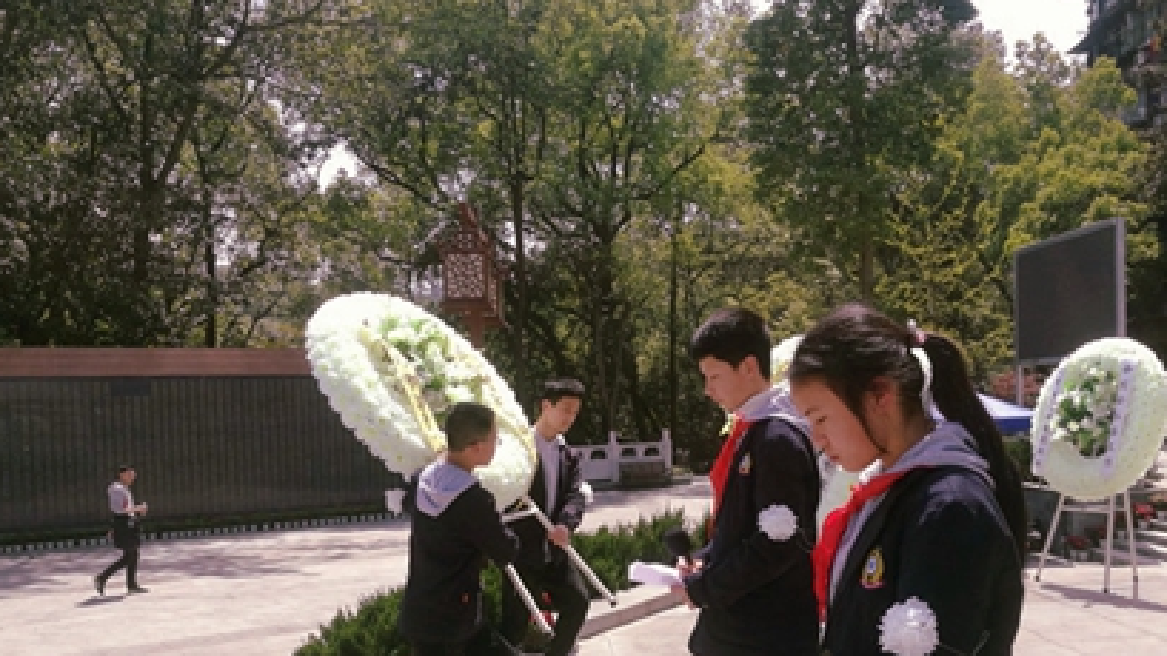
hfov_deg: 55.3
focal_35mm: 36
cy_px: 466
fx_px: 1114
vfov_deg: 32.4
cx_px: 613
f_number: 2.2
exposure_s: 1/778
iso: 50
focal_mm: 4.5
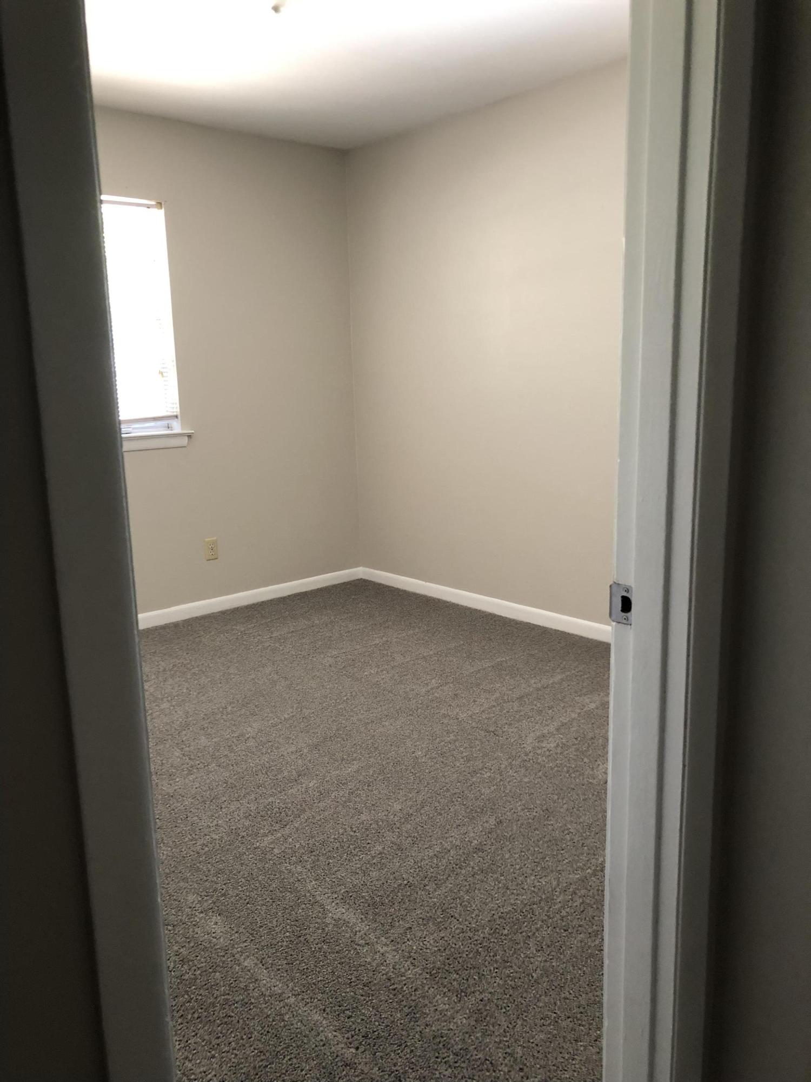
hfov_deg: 49.7
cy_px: 541
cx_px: 406
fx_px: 875
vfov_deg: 63.4
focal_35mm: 28
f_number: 1.8
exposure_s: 1/15
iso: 50
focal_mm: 3.99
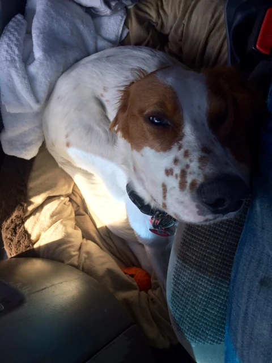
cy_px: 182
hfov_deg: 48.2
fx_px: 304
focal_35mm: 29
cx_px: 136
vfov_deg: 61.7
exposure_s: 1/350
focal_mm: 4.15
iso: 32
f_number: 2.2
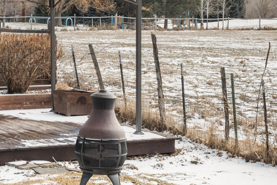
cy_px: 1
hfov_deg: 20.4
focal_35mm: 99
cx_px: 63
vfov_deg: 13.7
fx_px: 762
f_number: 7.1
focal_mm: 34
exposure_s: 1/50
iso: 200
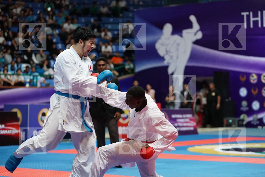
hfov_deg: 20.2
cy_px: 88
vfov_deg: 13.6
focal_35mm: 101
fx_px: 743
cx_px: 132
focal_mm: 101
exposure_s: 1/1000
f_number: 2.8
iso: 6400
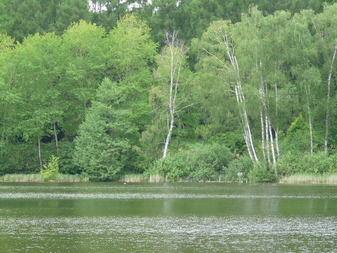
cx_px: 168
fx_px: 1470
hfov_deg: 13.1
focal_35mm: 151
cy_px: 126
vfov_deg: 9.8
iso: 100
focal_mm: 24.7
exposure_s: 1/100
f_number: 3.6
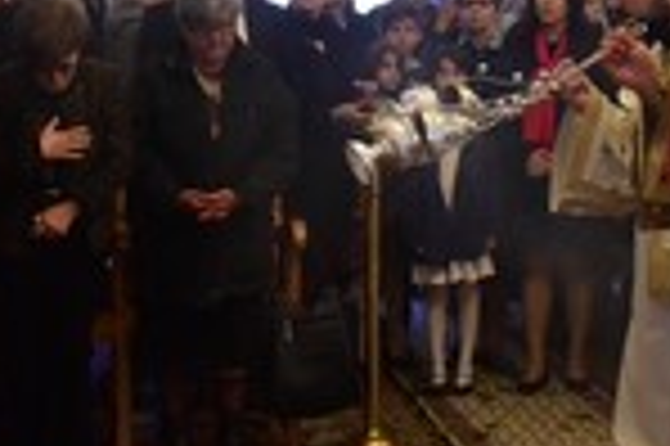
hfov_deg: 19.2
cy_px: -108
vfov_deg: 12.7
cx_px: 580
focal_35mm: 105
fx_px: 1952
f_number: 6.3
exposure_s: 1/200
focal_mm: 24
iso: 4000
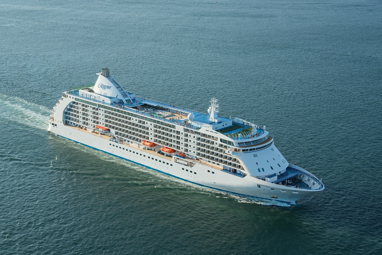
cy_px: 128
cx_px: 191
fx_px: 690
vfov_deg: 20.9
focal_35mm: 65
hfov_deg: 31.0
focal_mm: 65
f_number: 8
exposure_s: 1/800
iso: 500
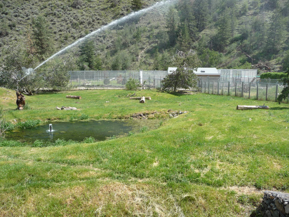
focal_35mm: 28
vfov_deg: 49.7
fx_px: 234
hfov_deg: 63.4
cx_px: 144
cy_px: 108
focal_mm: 4.7
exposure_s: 1/640
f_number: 3.3
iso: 100
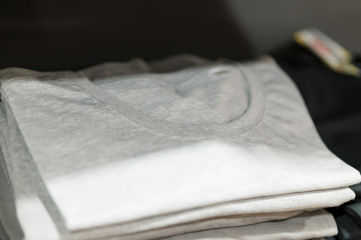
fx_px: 852
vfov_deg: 16.0
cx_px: 180
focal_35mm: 85
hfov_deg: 23.9
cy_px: 120
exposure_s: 1/125
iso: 400
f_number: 1.8
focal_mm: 85
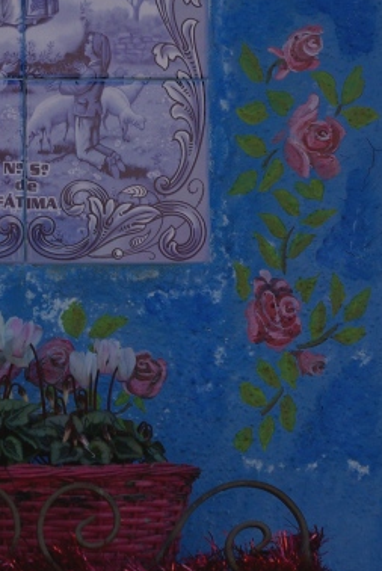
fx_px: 3114
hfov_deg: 7.0
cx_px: 5
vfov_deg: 10.5
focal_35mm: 196
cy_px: 207
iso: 200
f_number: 11
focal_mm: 55
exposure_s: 1/180
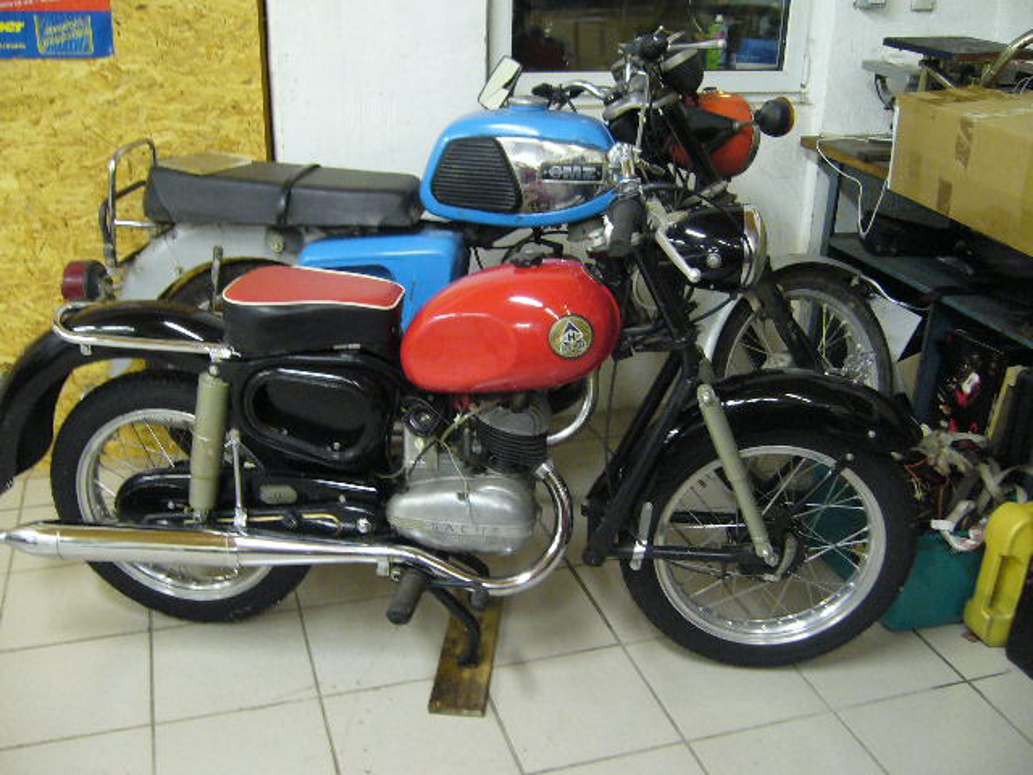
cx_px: 516
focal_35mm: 35
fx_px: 1044
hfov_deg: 52.6
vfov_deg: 40.7
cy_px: 388
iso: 200
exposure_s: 1/8
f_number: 2.8
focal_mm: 5.8
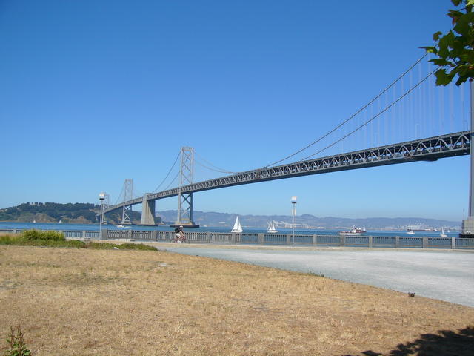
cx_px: 237
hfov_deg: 52.6
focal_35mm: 35
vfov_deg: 40.7
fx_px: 479
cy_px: 178
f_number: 8
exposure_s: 1/200
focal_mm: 5.8
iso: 50
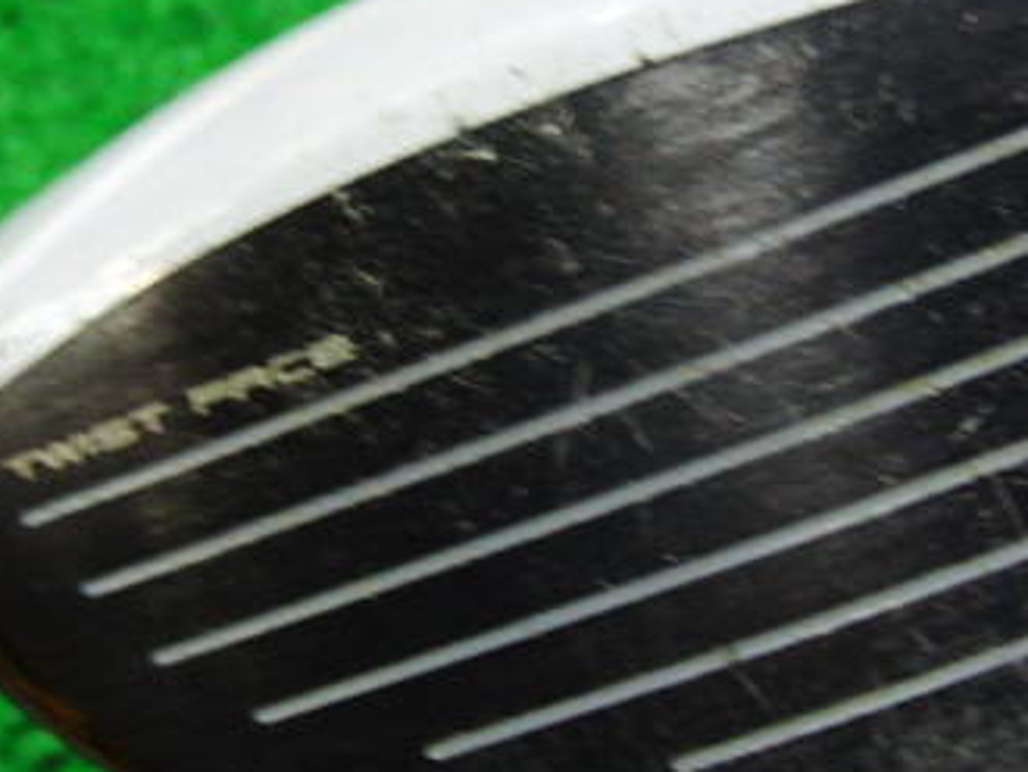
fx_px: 2139
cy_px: 309
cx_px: 728
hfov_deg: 26.8
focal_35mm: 72
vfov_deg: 20.4
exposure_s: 1/20
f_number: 3.6
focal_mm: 6.42
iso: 400
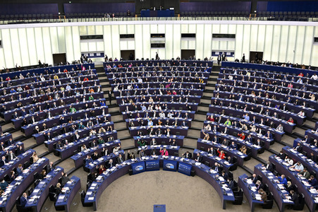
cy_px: 106
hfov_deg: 63.7
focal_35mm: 29
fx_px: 256
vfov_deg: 44.9
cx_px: 159
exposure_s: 1/250
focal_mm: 29
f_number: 4
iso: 1250
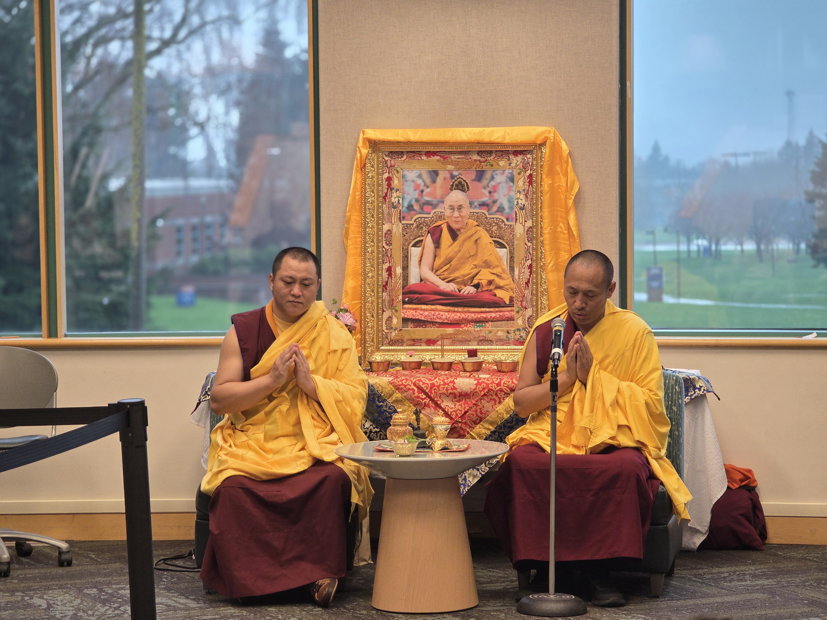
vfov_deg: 12.9
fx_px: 2747
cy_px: 310
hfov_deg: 17.1
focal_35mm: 115
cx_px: 414
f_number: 3.4
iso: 320
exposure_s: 1/60
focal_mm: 18.6
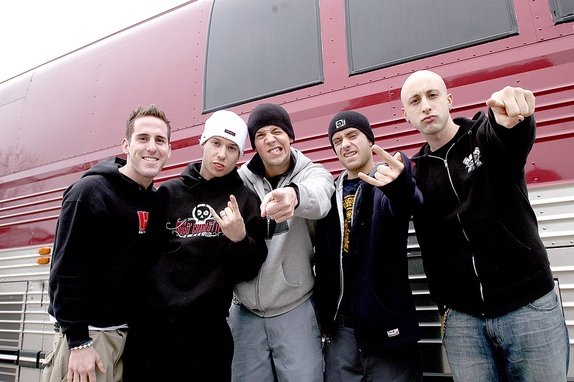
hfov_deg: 70.5
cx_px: 287
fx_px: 406
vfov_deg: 50.3
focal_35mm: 26
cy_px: 191
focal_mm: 17
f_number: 5
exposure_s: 1/160
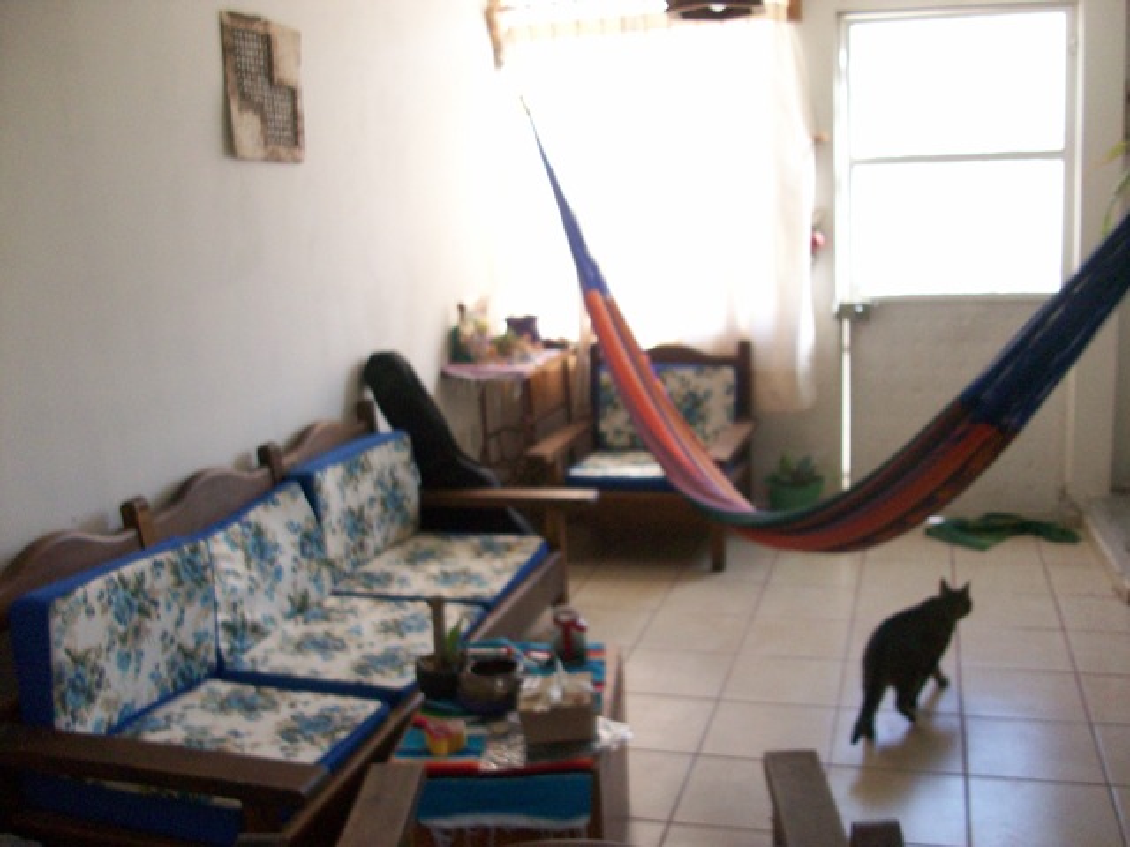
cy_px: 424
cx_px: 565
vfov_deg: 41.8
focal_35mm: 34
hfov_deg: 54.0
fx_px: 1110
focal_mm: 5.7
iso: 139
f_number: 2.8
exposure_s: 1/60
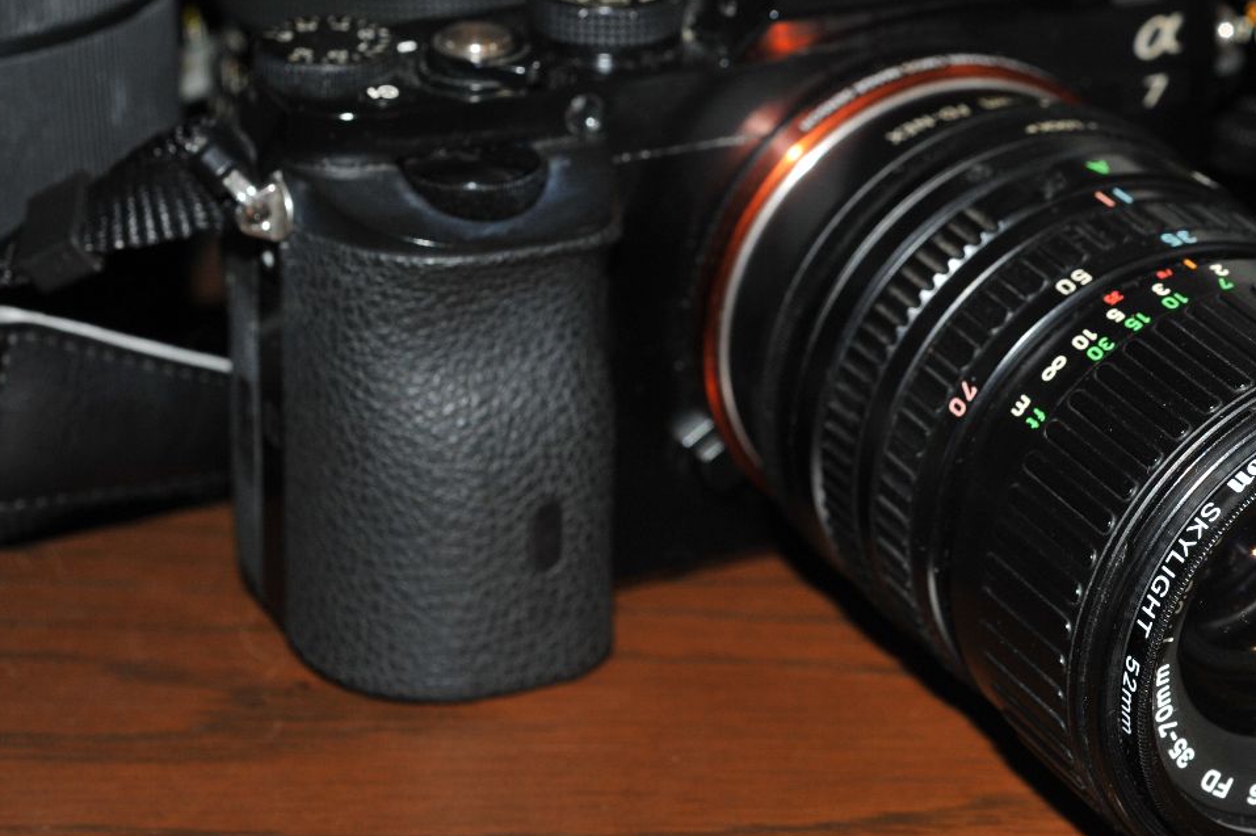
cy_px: 290
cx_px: 932
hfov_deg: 21.5
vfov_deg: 14.5
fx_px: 3278
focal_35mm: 94
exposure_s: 1/60
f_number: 11
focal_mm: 60
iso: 800
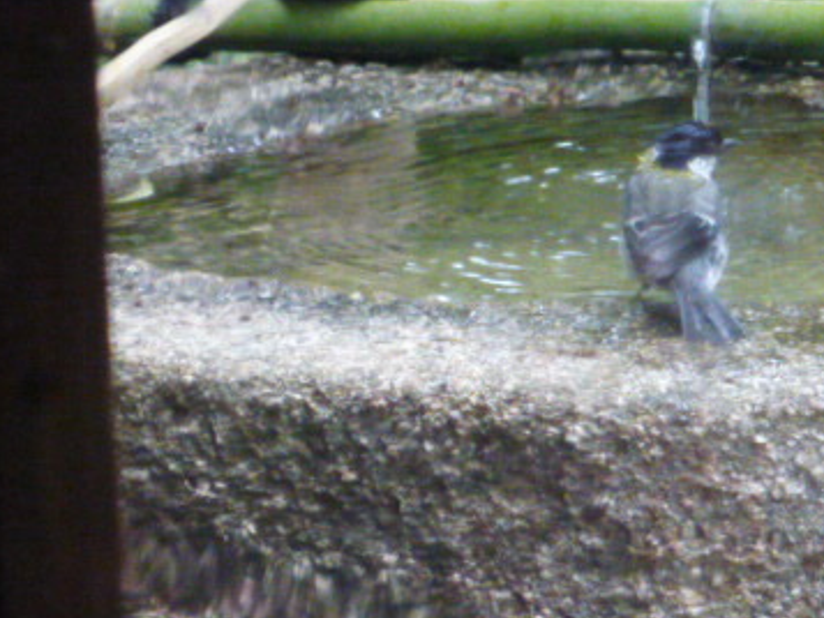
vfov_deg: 3.3
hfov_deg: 4.4
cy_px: 249
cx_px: 674
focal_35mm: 448
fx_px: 10668
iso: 2500
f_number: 5.9
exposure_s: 1/125
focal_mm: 45
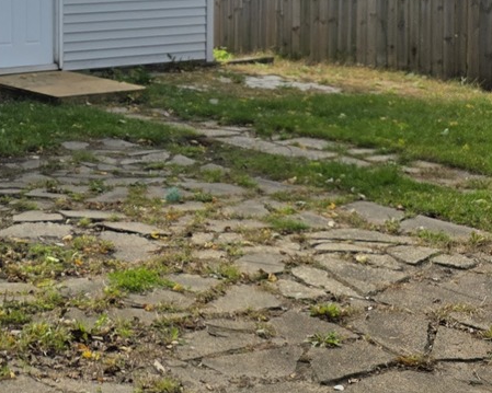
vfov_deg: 20.7
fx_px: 1048
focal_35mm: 72
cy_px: 23
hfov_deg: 25.0
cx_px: -15
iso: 80
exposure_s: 1/7626
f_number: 1.7
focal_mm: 6.3
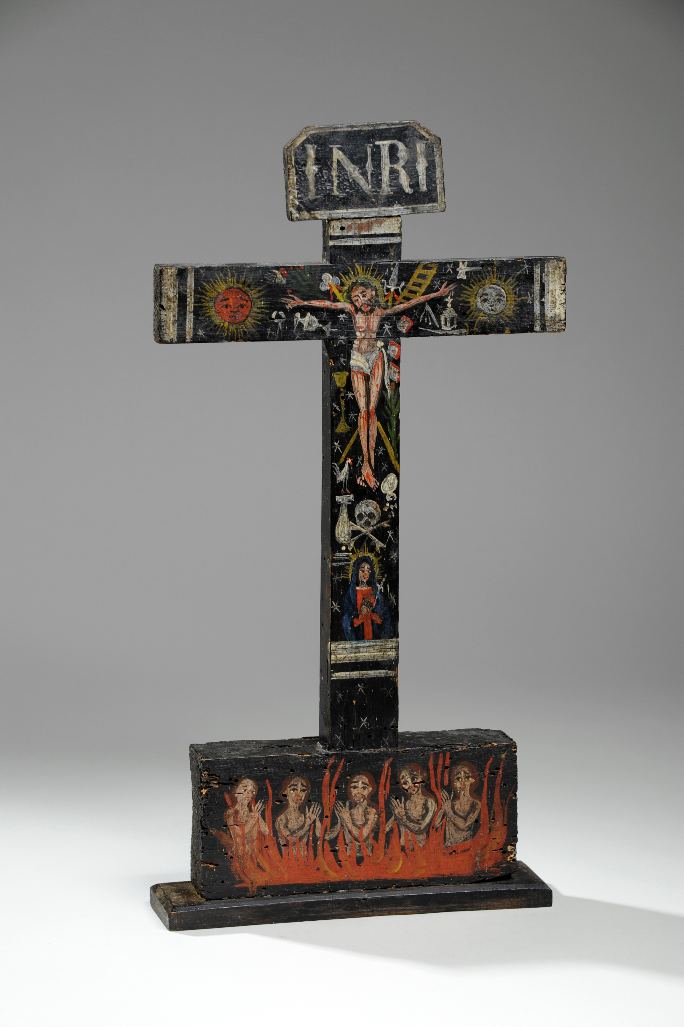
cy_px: 514
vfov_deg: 17.7
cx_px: 342
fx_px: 3310
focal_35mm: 116
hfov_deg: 11.8
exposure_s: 1/200
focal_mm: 116
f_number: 11
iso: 400
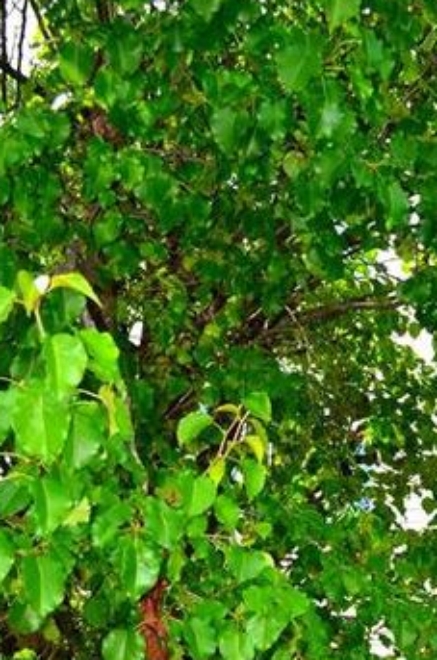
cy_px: 606
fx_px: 1208
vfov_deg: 29.2
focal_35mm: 66
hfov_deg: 20.1
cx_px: 397
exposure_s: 1/200
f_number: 5
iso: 100
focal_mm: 20
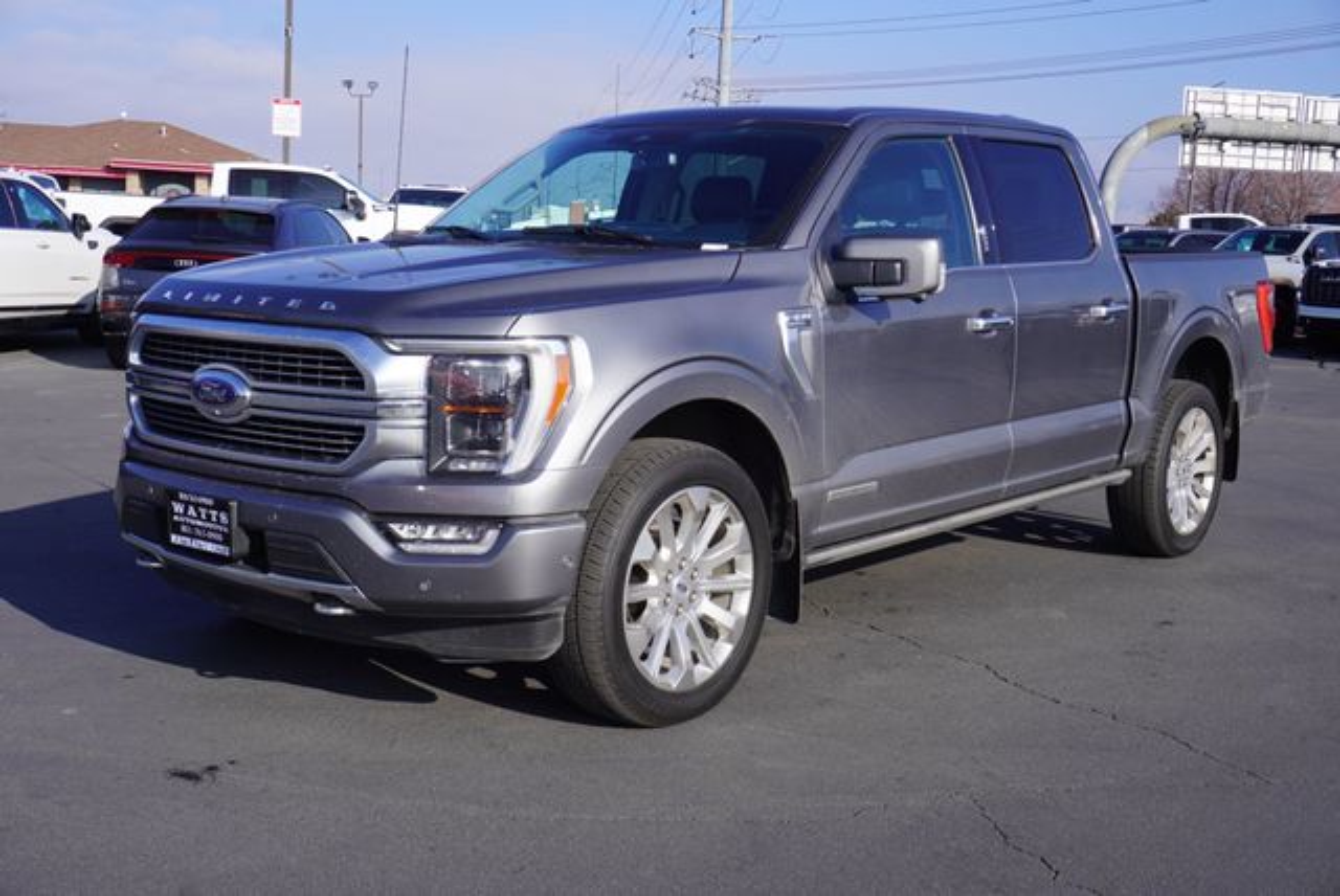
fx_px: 1565
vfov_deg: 32.0
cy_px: 448
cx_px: 670
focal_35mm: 42
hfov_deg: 46.4
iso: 100
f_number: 11
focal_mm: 28
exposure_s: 1/125
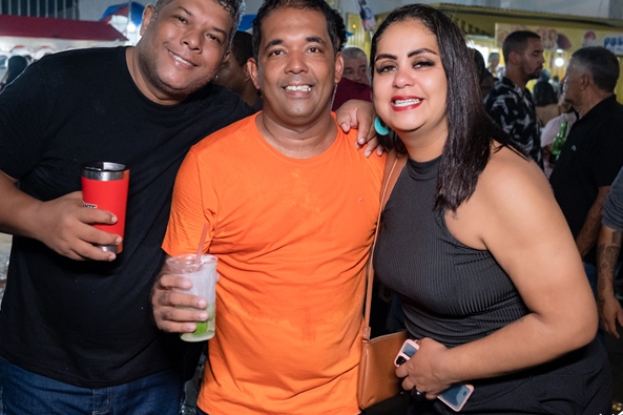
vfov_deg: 29.8
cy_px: 188
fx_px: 778
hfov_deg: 43.5
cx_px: 262
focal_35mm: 45
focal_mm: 24
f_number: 2.8
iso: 2500
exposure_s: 1/320
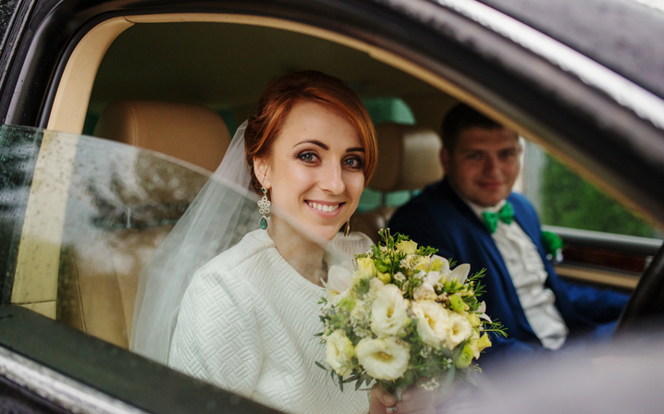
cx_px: 332
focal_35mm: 36
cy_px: 198
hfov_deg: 54.0
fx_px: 651
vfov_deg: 35.3
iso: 800
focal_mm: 35
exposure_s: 1/2500
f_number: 2
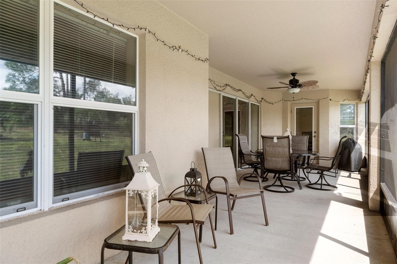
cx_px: 198
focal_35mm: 22
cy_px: 132
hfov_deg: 77.3
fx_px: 248
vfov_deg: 56.1
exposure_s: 1/13
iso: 400
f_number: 8
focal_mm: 15
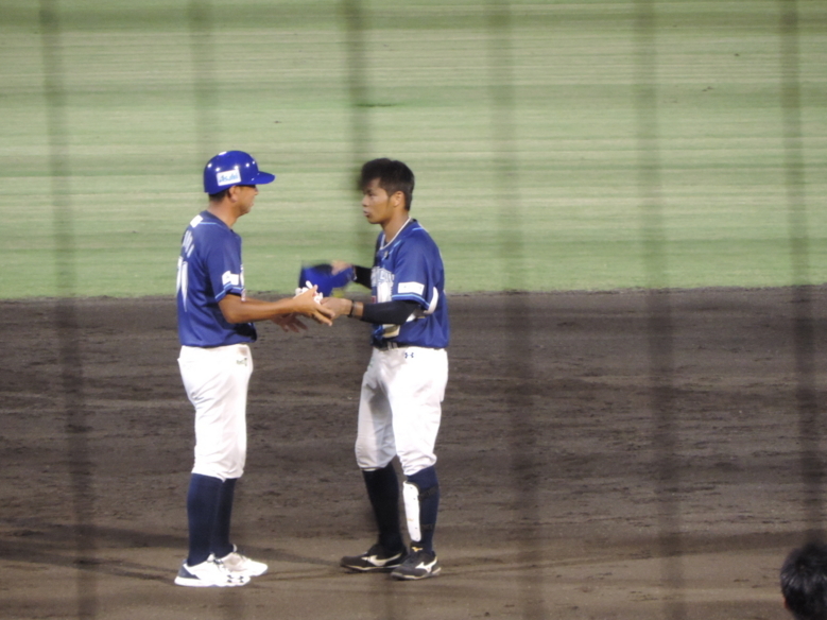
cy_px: 315
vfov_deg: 2.4
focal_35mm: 616
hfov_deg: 3.2
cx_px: 408
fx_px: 14714
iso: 800
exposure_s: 1/50
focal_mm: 107
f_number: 4.9
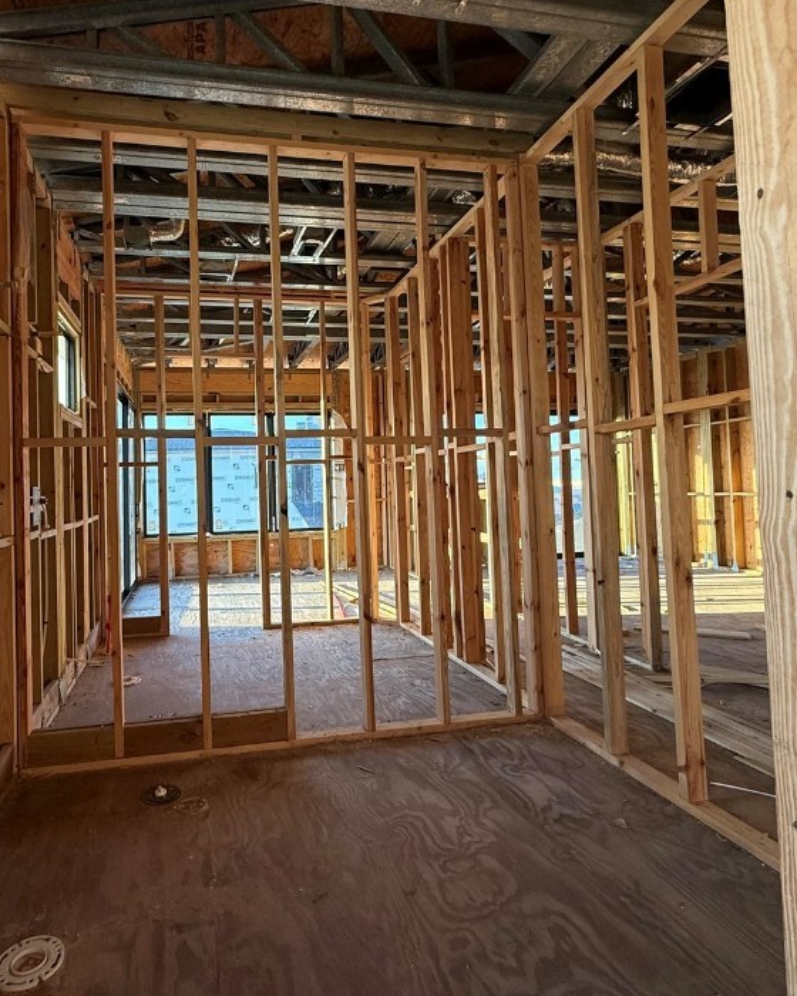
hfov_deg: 67.2
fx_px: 590
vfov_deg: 80.3
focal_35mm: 20
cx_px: 307
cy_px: 465
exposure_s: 1/99
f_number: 2.2
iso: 160
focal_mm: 2.22
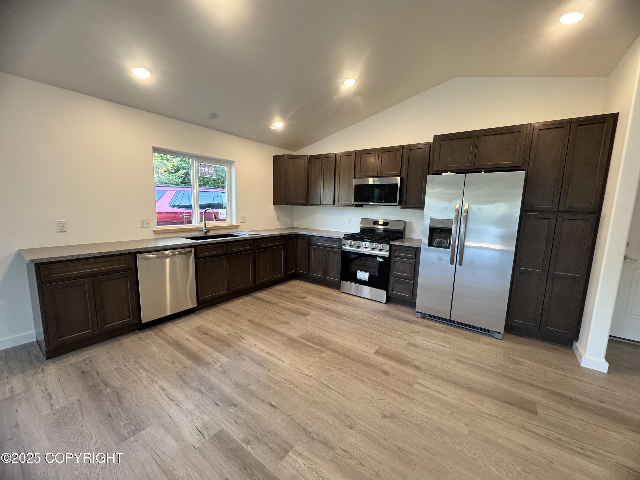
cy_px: 240
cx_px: 320
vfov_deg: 85.7
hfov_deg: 102.1
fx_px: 259
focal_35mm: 14
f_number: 2.2
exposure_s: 1/60
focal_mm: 2.22
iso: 200
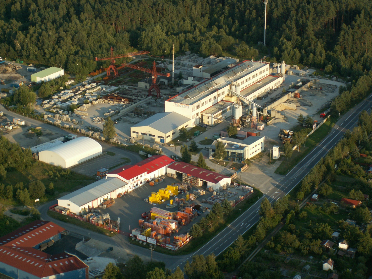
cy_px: 140
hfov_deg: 23.0
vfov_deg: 17.4
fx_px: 913
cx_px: 186
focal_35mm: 85
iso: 50
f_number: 4.5
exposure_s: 1/200
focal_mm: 14.23
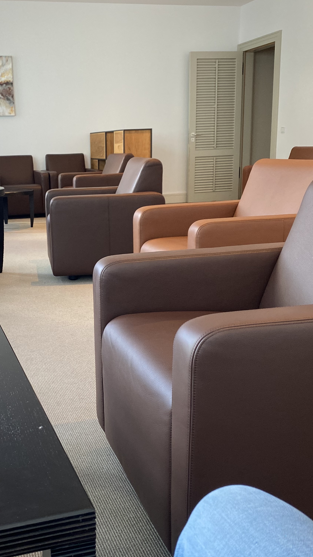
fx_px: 561
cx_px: 68
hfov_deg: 30.5
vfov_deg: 52.8
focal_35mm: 38
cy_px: 280
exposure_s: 1/60
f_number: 1.8
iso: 200
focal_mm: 4.25
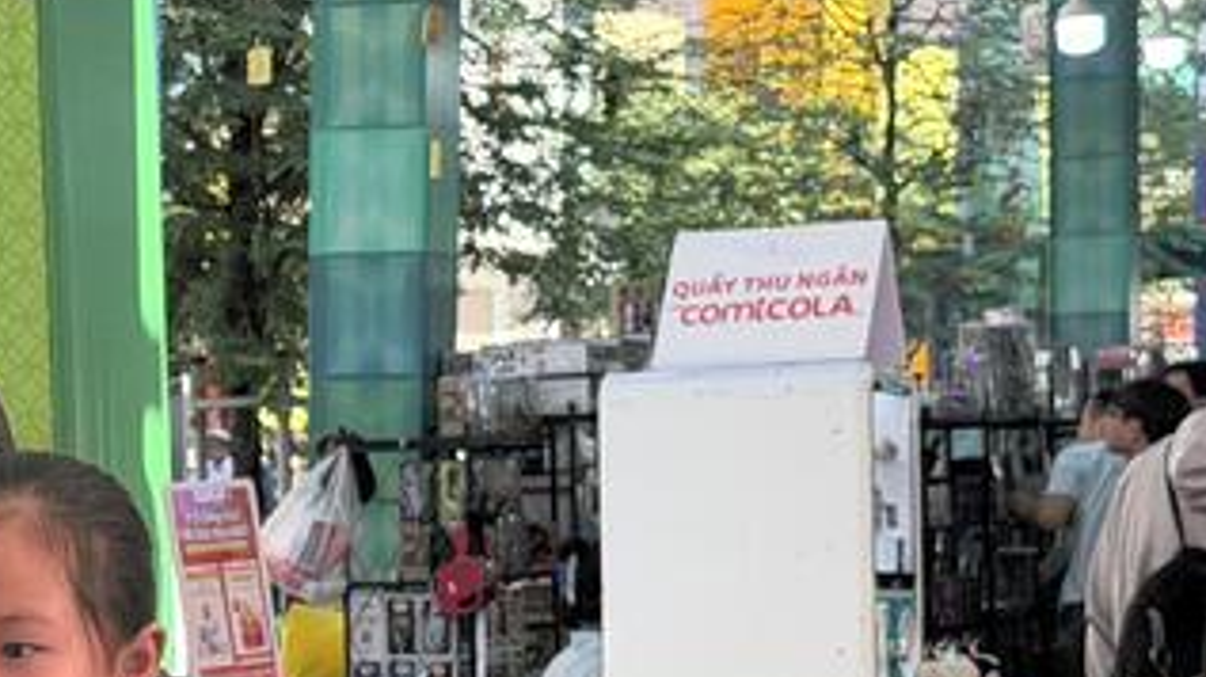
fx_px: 4219
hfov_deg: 15.7
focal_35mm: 132
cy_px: 628
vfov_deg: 9.1
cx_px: -240
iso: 100
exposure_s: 1/917
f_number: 1.78
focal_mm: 6.76
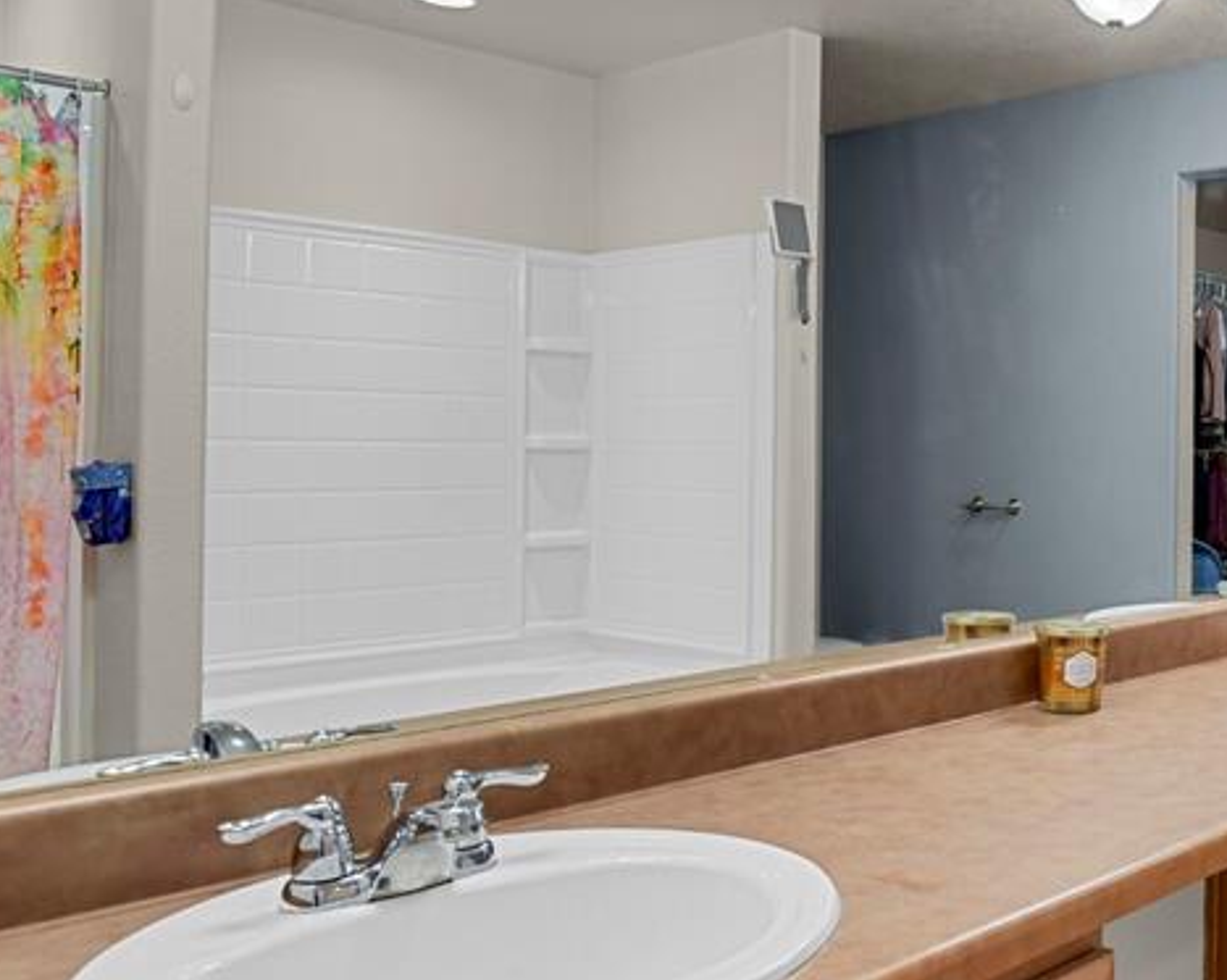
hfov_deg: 43.7
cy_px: 449
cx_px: 1240
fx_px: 1270
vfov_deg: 42.2
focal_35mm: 35
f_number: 8
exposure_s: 1/20
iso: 3600
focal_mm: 17
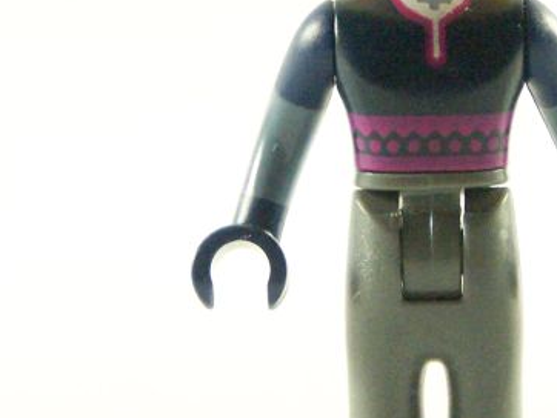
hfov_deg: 6.7
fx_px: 4782
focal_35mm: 297
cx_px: 459
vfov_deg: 5.0
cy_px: 161
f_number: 3.2
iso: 400
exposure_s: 1/60
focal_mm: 17.5
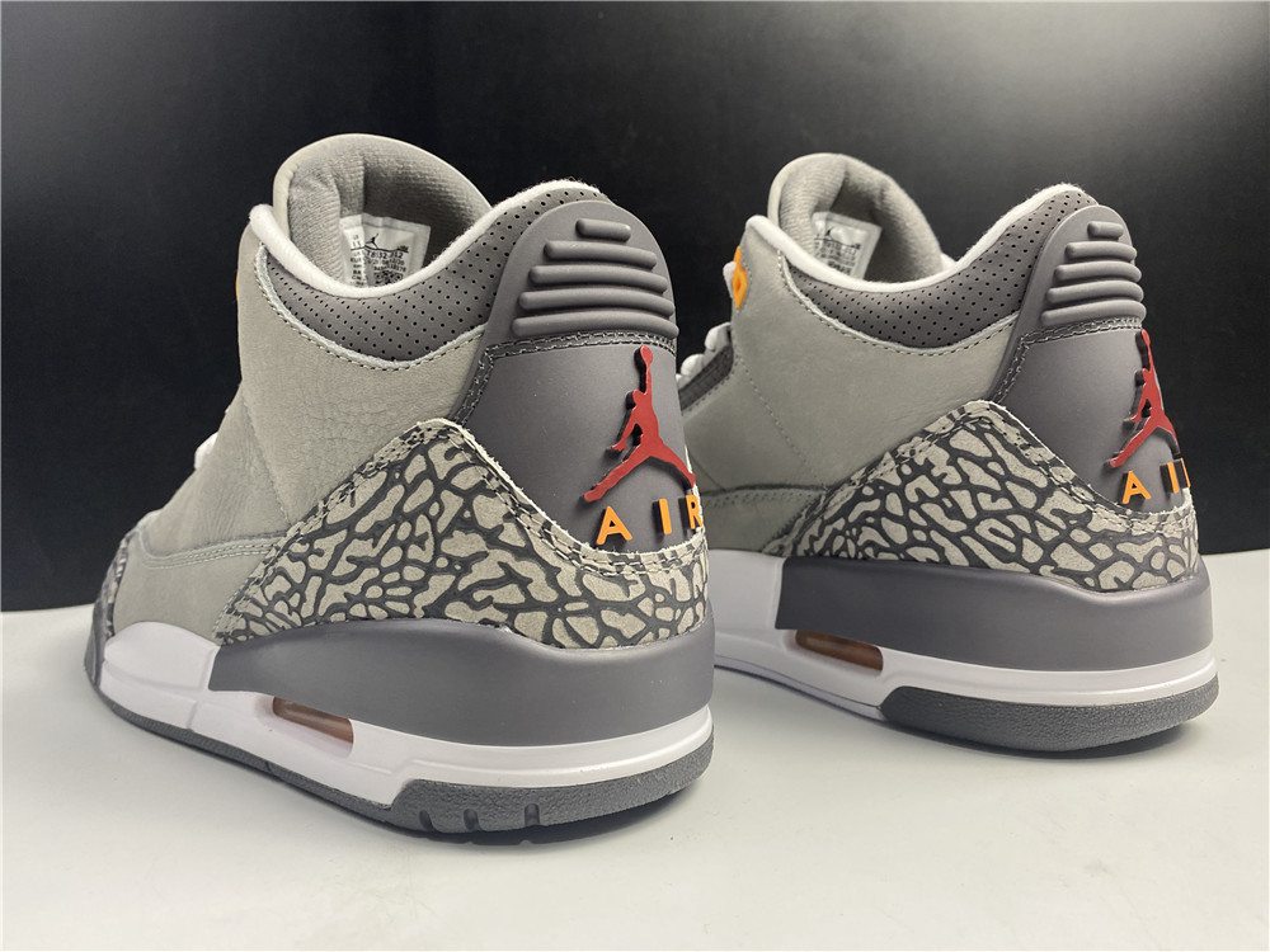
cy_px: 476
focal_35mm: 26
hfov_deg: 67.3
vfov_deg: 53.1
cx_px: 635
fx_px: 954
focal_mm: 4.25
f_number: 1.8
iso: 100
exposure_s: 1/100
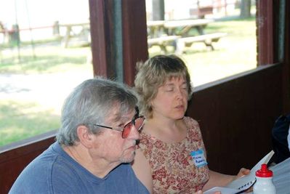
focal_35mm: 108
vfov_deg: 12.7
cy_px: 97
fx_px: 871
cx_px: 145
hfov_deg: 18.9
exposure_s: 1/60
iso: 100
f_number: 5.6
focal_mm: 72
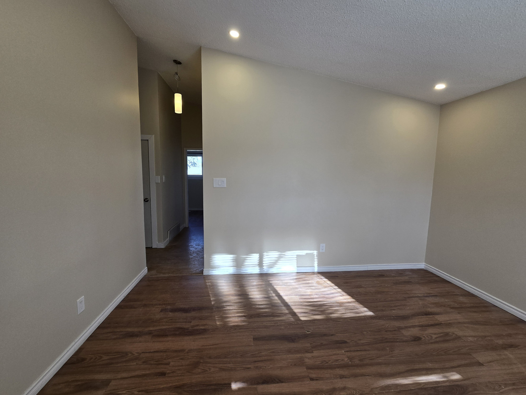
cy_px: 198
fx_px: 198
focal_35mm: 13
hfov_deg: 106.2
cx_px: 263
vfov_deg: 89.9
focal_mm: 2.2
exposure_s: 1/120
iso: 80
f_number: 2.2
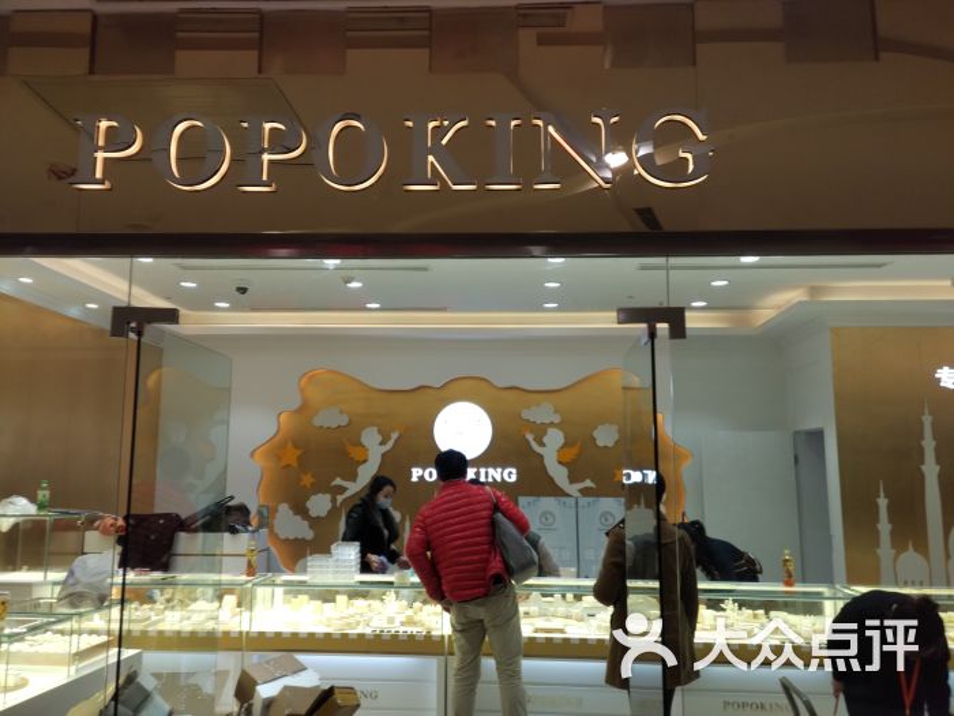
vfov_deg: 46.8
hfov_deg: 60.0
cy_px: 358
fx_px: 827
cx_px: 477
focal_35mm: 30
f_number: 2
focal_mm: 4.12
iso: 138
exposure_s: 1/100
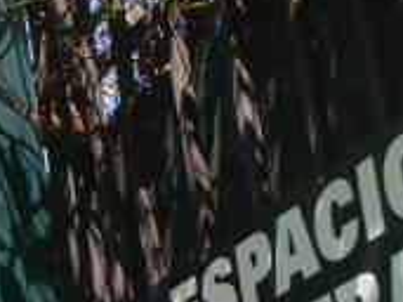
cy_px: 361
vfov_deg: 8.2
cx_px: -276
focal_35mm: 180
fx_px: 2094
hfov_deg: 10.5
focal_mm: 8.5
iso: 125
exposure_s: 1/250
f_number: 4.3
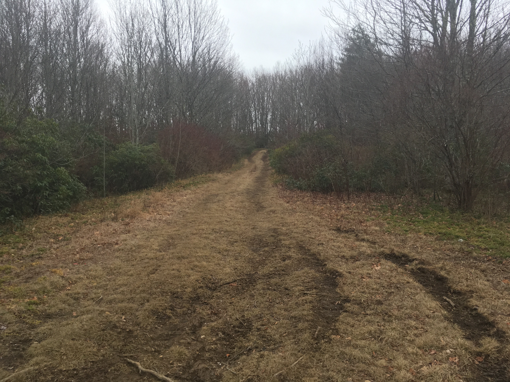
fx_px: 427
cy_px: 191
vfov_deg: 48.2
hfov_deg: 61.7
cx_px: 255
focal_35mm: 29
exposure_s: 1/120
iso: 40
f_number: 2.2
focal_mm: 4.15
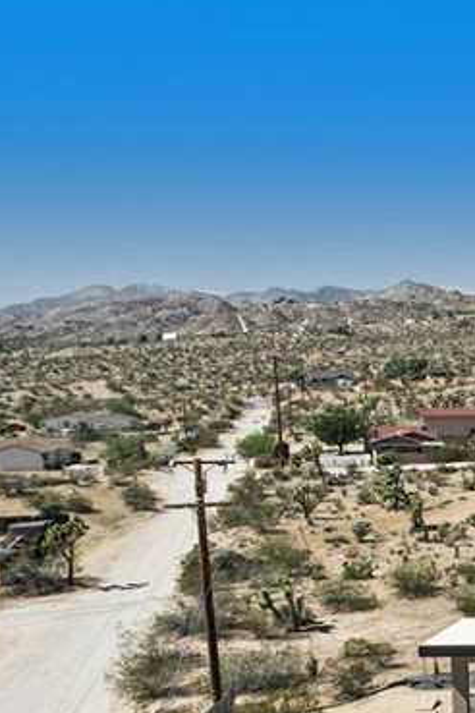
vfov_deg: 31.7
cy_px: 606
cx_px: 755
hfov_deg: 19.0
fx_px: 1207
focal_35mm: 61
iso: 100
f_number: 2.8
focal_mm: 8.4
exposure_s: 1/2500
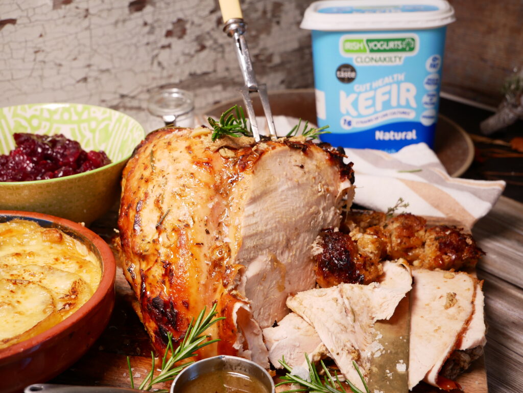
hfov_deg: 41.2
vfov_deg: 31.5
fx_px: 695
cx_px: 262
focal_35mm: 46
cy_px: 196
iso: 320
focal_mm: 23
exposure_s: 1/60
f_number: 4.3
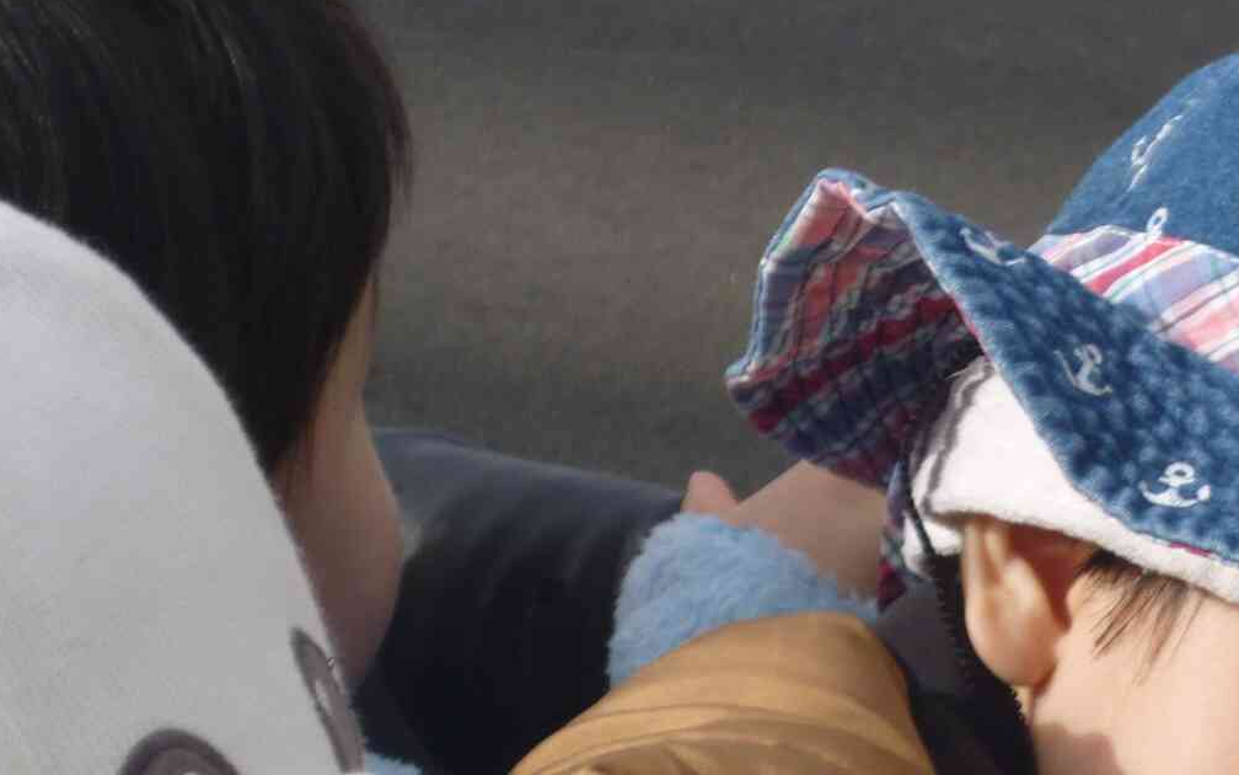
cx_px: 1221
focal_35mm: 183
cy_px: 792
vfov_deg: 7.1
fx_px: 6179
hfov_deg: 11.3
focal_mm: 15.5
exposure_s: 1/320
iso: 100
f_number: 5.8
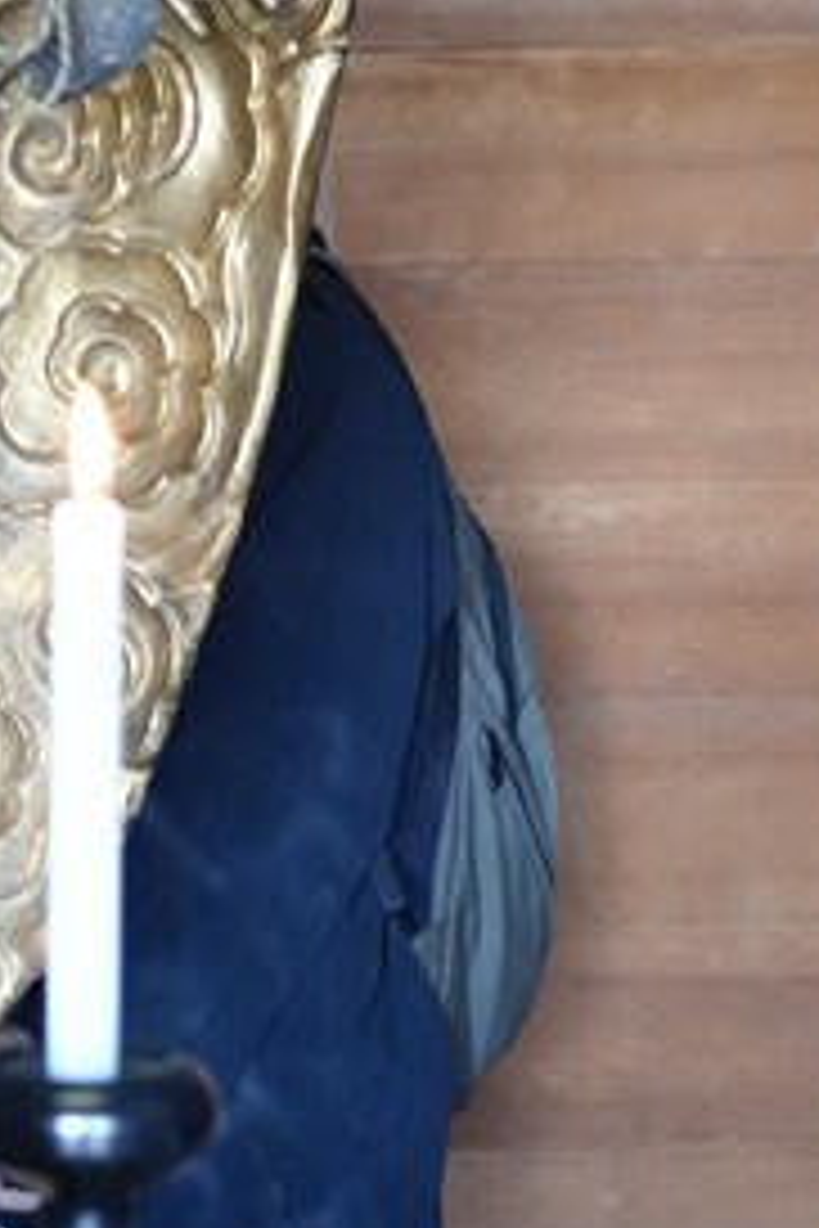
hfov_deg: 8.0
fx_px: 5630
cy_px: -436
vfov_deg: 12.0
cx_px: -680
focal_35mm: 165
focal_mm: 44
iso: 5000
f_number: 4
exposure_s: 1/160
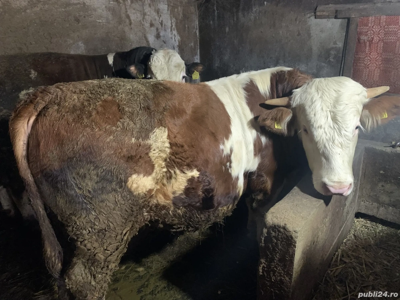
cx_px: 200
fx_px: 300
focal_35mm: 26
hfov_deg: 67.3
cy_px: 150
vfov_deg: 53.1
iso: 640
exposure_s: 1/30
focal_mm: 4.25
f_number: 1.8
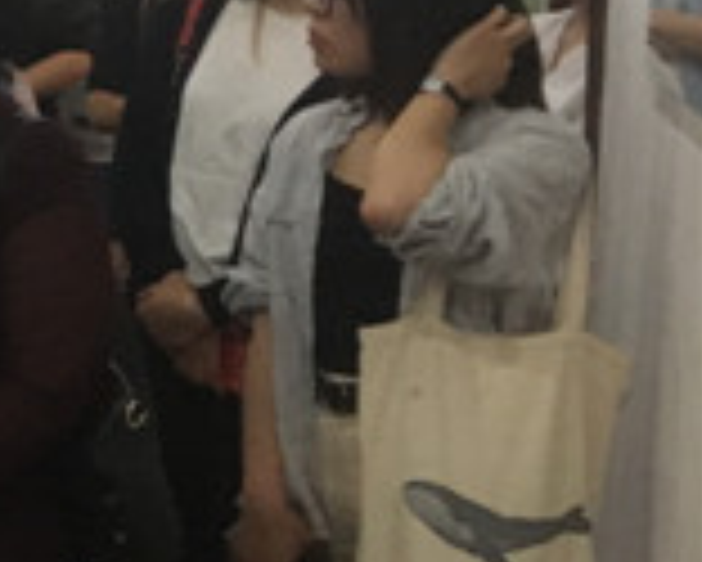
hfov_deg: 14.8
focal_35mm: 109
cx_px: -644
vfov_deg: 14.1
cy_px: 121
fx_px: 2266
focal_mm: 4.15
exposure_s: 1/25
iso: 200
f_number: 2.2
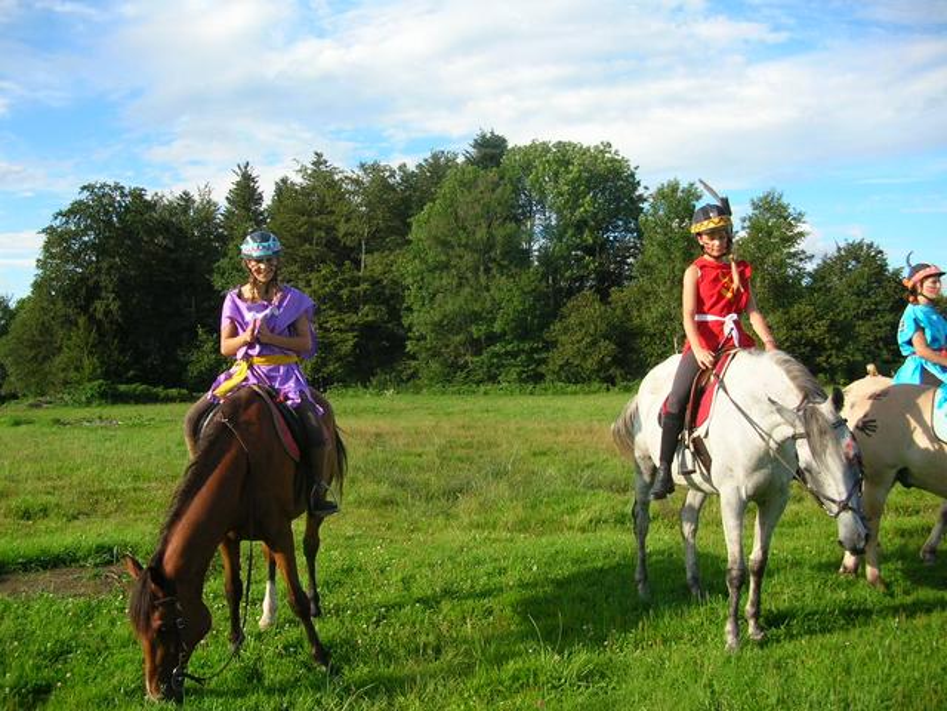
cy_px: 356
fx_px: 958
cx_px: 474
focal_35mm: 35
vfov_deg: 40.7
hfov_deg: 52.6
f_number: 2.8
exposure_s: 1/453
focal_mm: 5.8
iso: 50
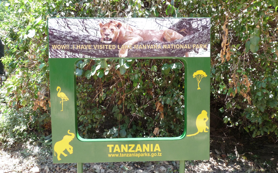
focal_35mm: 29
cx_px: 139
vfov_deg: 43.1
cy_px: 89
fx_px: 220
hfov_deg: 64.6
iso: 200
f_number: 4
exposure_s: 1/125
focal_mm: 4.8
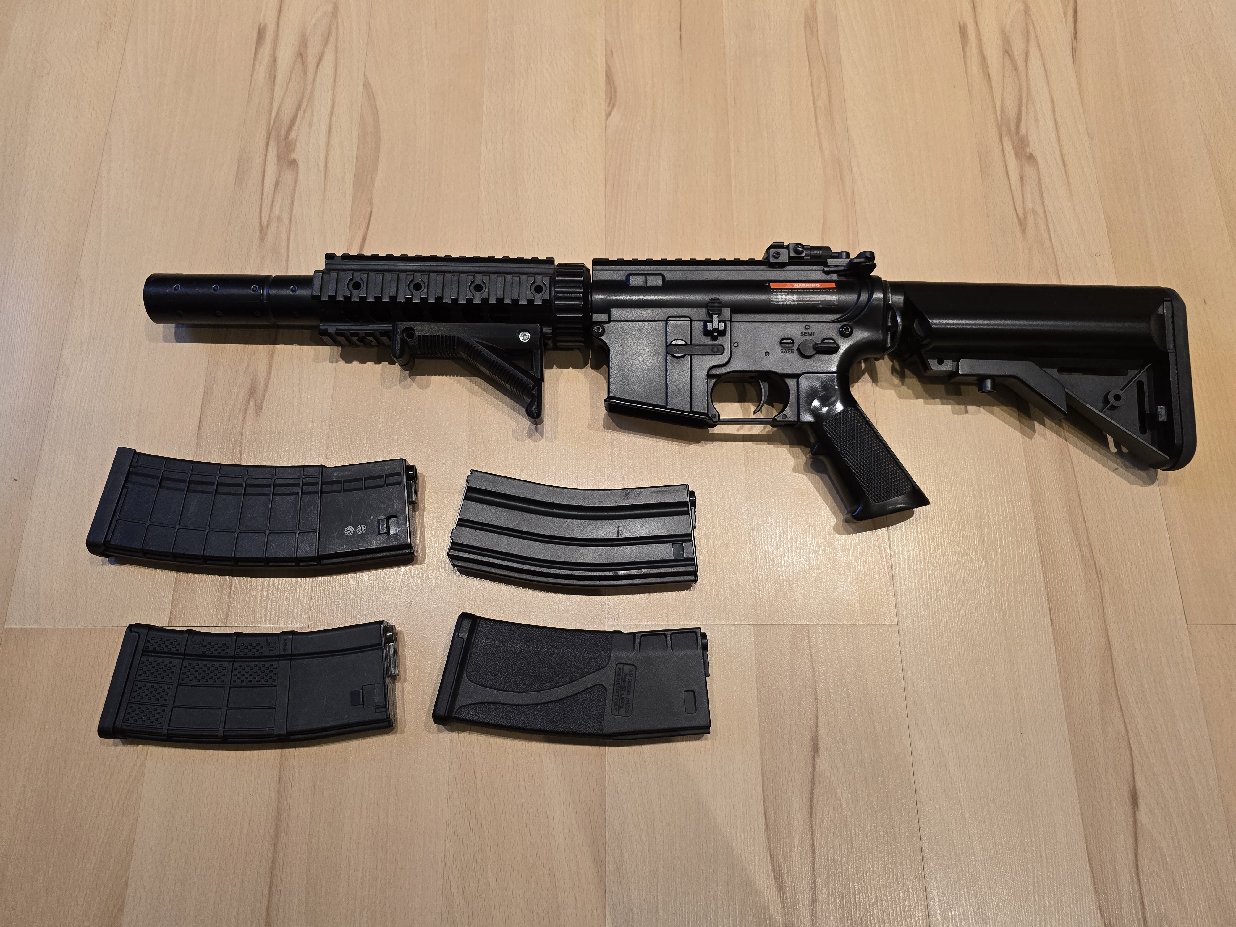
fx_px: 821
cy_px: 464
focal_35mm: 23
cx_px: 618
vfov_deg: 58.9
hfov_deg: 73.9
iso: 400
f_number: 1.7
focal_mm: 6.3
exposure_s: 1/100
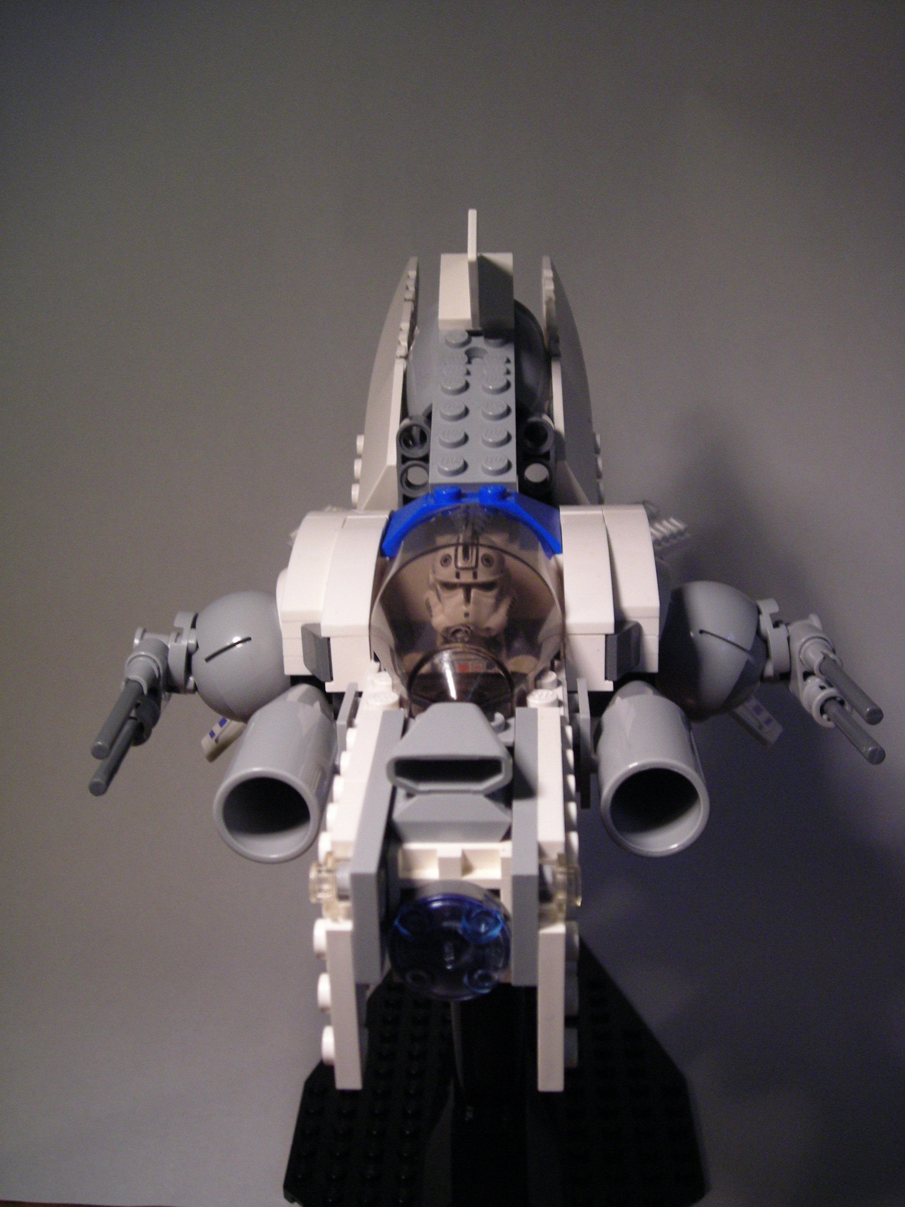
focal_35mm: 41
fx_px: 1429
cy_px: 604
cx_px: 452
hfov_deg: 35.1
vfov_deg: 45.8
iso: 200
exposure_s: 1/23.7
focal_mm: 6.8
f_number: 3.3
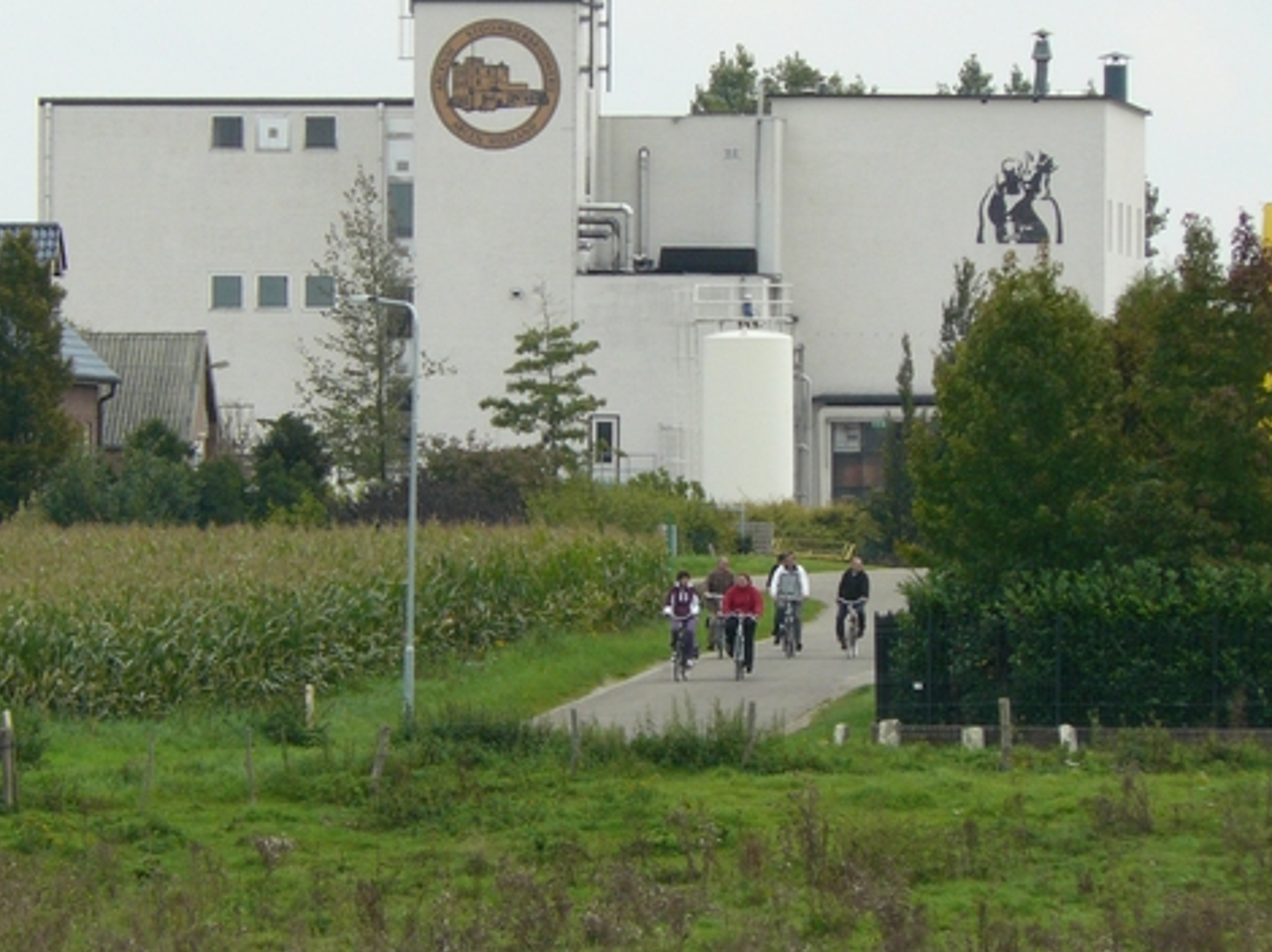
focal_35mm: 391
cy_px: 379
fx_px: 14360
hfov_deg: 5.1
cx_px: 587
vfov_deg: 3.8
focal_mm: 51
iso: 200
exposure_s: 1/400
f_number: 5.6
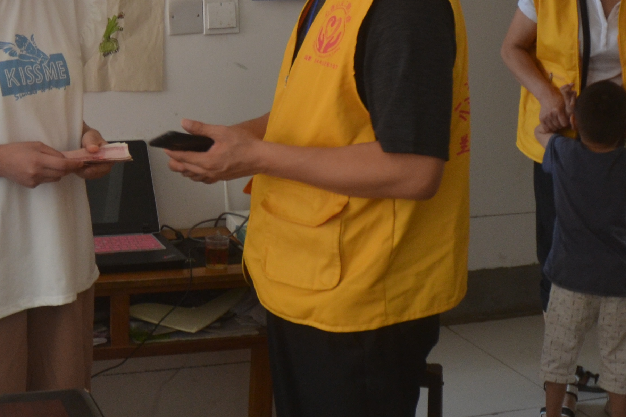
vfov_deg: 19.4
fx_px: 1200
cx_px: 174
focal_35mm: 69
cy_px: 37
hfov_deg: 28.9
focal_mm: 18
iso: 500
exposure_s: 1/60
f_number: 4
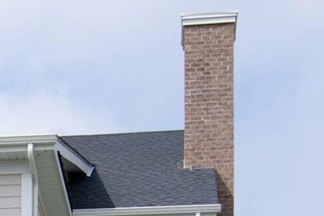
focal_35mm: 130
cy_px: 412
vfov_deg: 9.9
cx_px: -321
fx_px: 1170
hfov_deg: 13.5
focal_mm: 20
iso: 640
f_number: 13
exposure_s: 1/400
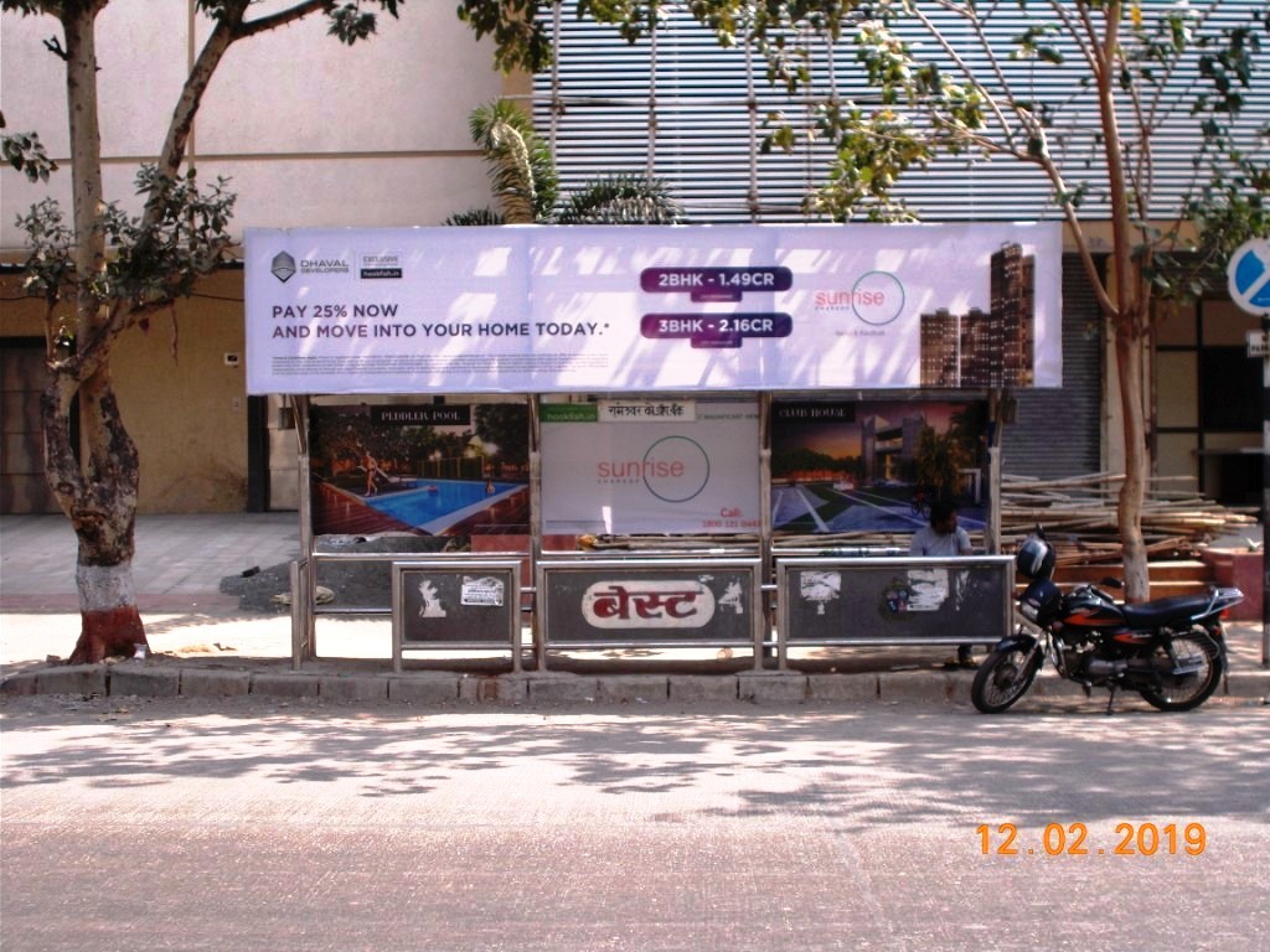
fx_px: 1834
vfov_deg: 29.1
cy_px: 476
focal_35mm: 50
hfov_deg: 38.2
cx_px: 635
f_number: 4.5
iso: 80
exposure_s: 1/200
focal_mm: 9
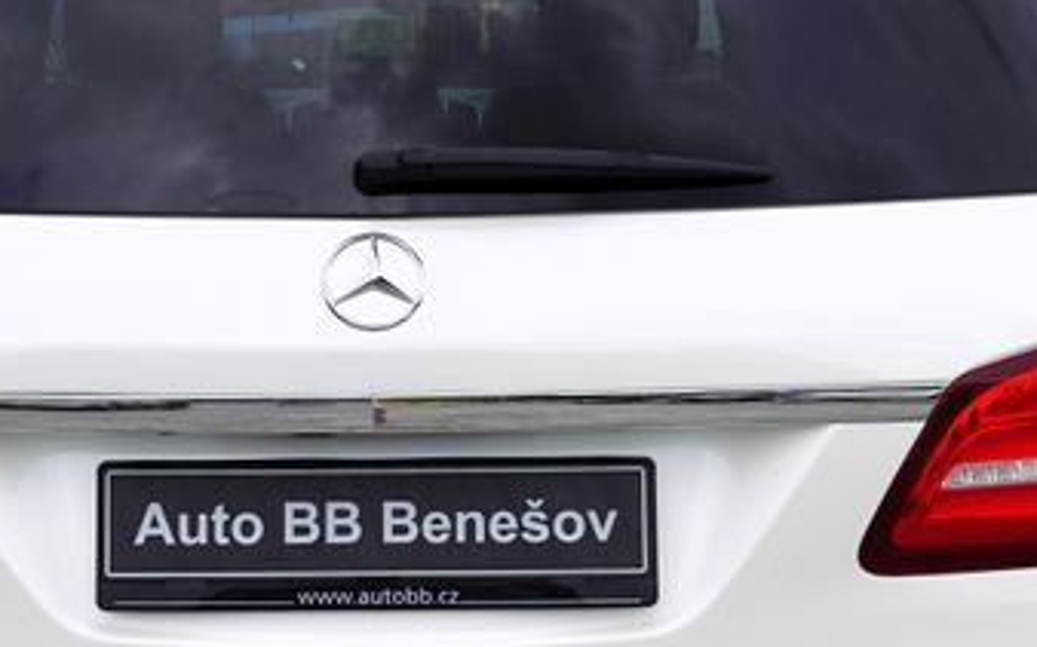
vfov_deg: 12.4
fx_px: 2966
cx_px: 411
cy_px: 449
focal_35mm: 105
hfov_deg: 19.8
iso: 100
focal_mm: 34
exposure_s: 1/125
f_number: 9
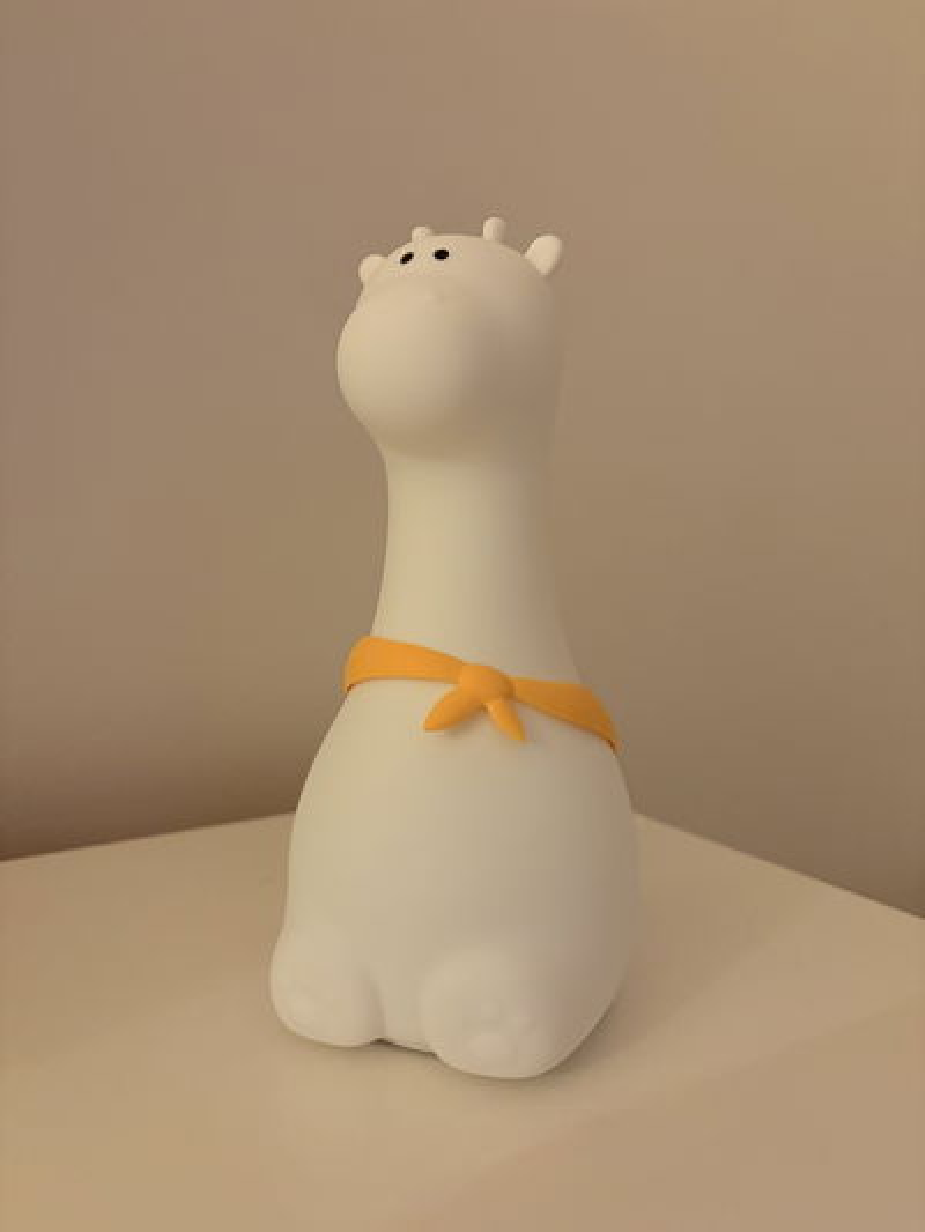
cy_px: 616
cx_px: 462
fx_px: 926
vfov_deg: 67.3
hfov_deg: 53.1
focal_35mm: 26
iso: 500
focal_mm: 5.96
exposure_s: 1/25
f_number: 1.6
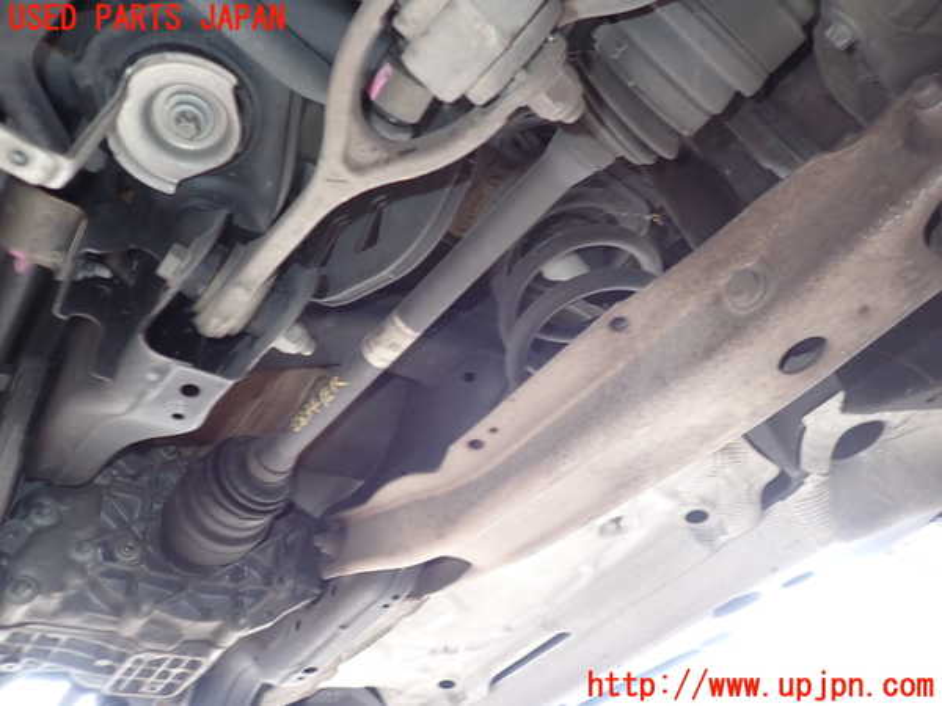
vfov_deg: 54.9
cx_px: 471
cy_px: 353
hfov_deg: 69.4
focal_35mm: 25
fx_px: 680
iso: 200
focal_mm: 4.5
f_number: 2
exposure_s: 1/40
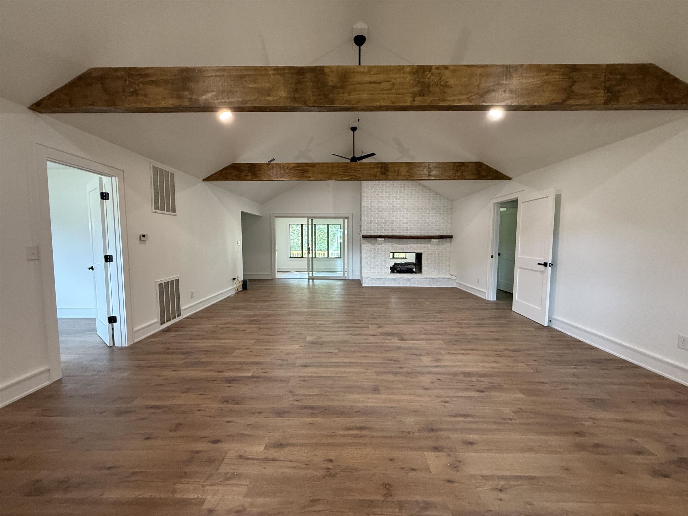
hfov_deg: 102.1
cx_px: 344
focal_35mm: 14
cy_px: 258
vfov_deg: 85.7
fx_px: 278
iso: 320
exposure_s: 1/60
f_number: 2.2
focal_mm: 2.22
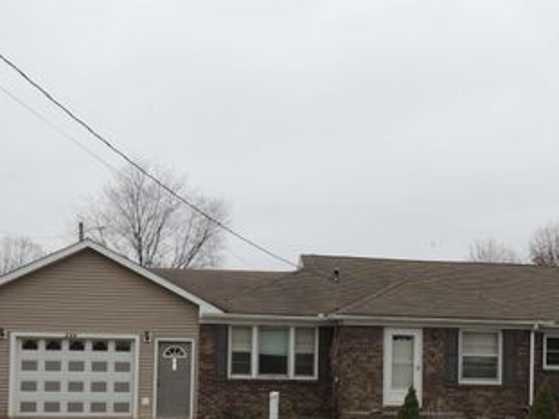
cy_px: 334
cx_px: 350
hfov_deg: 36.0
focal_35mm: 53
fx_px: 856
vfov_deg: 27.0
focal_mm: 5.8
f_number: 3.2
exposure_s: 1/400
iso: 100
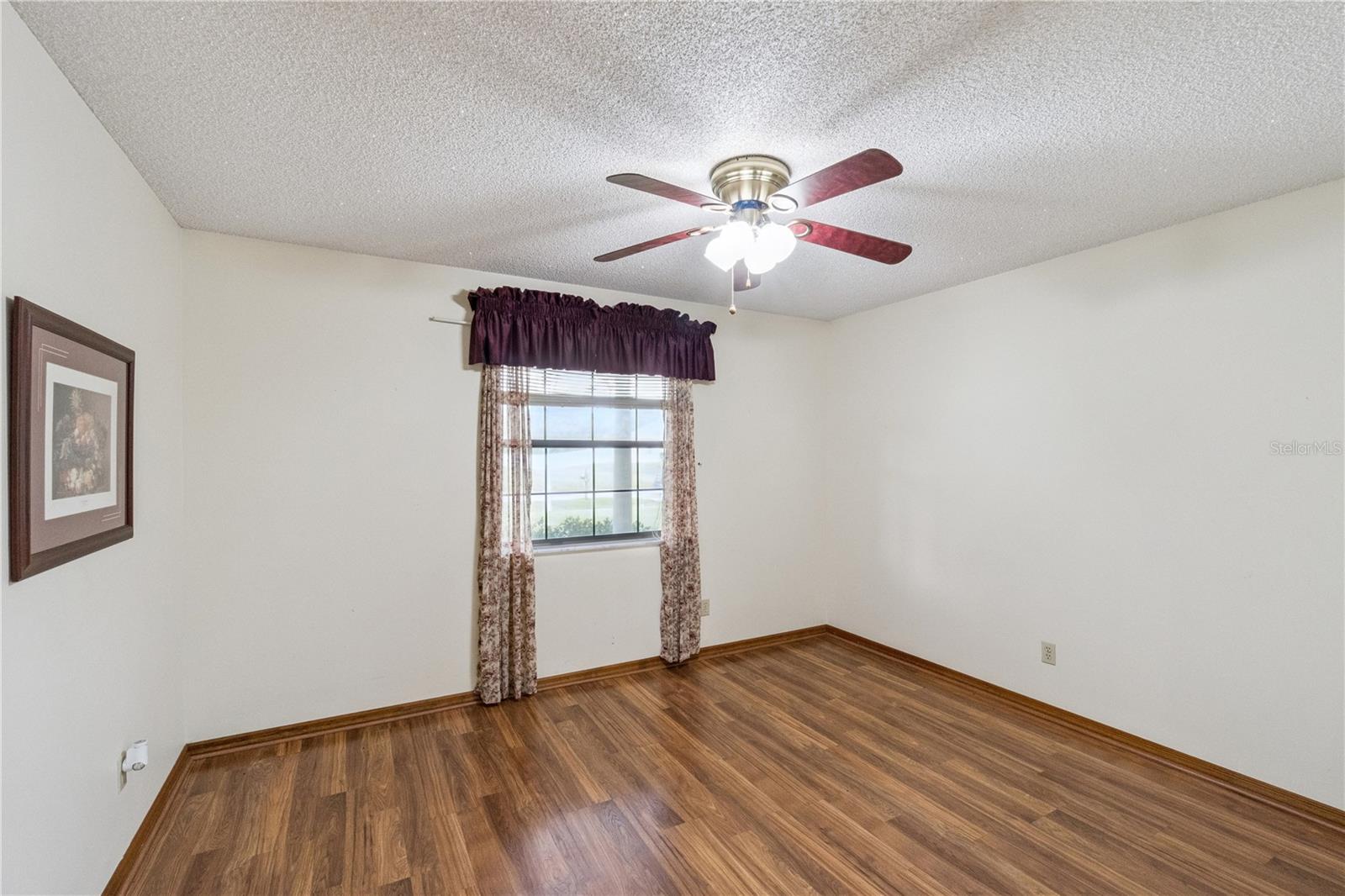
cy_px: 448
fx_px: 560
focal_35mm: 15
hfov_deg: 100.4
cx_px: 672
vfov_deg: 77.3
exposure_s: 1/10
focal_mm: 10
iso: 1600
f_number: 11
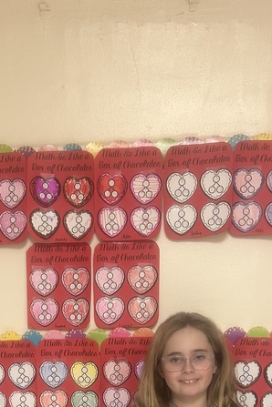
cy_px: 464
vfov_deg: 28.8
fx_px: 703
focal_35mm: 62
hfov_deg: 21.8
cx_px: 79
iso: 125
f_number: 1.5
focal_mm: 5.7
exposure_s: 1/60
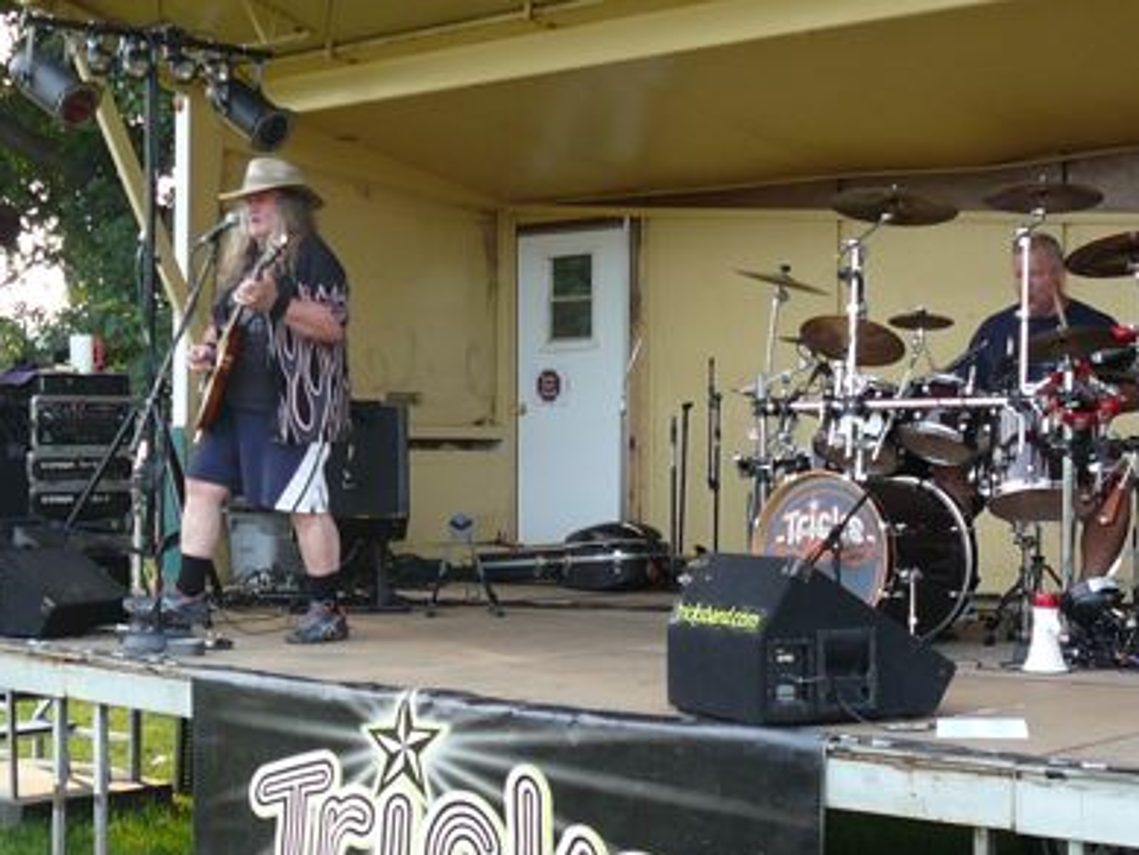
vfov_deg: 23.3
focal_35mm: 63
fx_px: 2074
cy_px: 438
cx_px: 550
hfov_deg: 30.7
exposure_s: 1/60
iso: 80
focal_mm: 5.2
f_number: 2.8
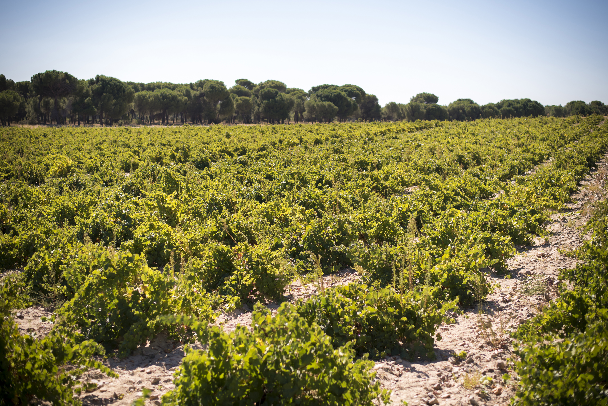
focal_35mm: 50
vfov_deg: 27.0
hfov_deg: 39.6
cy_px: 203
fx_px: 845
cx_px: 304
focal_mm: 50
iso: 100
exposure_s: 1/2500
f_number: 2.5
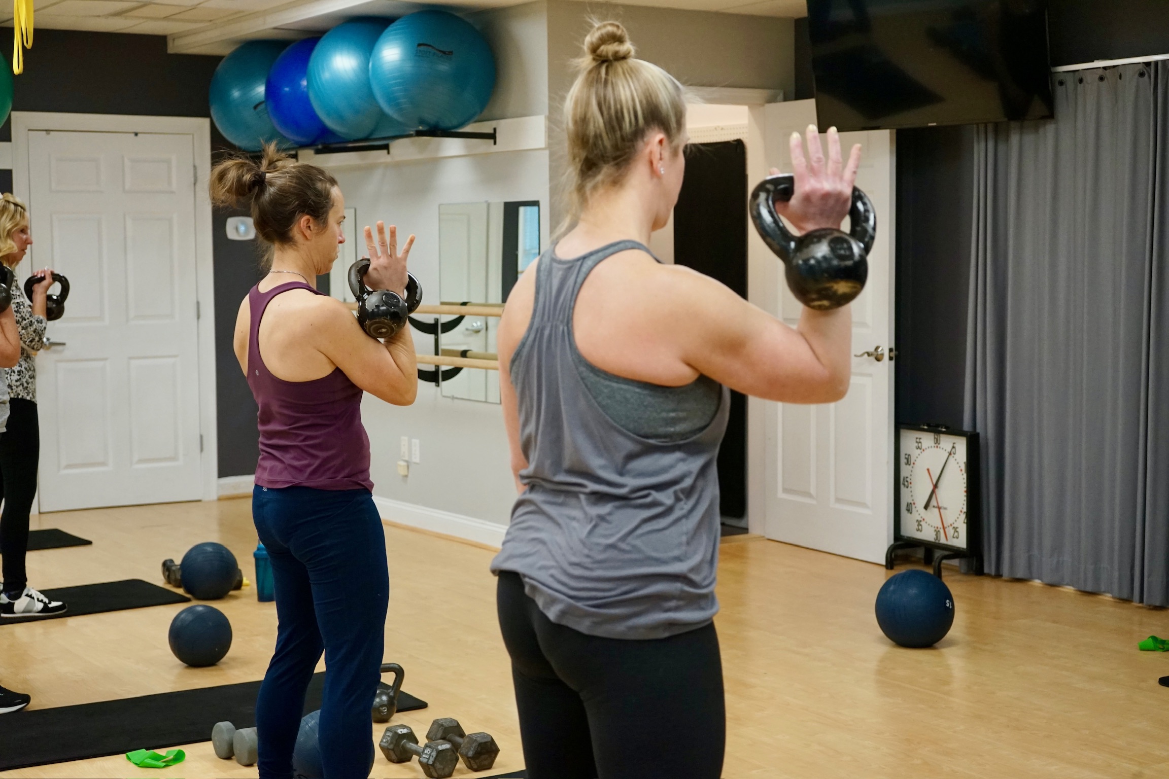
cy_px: 390
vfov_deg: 24.6
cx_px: 584
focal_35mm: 55
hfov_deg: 36.2
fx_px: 1786
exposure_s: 1/160
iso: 2500
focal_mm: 55
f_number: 5
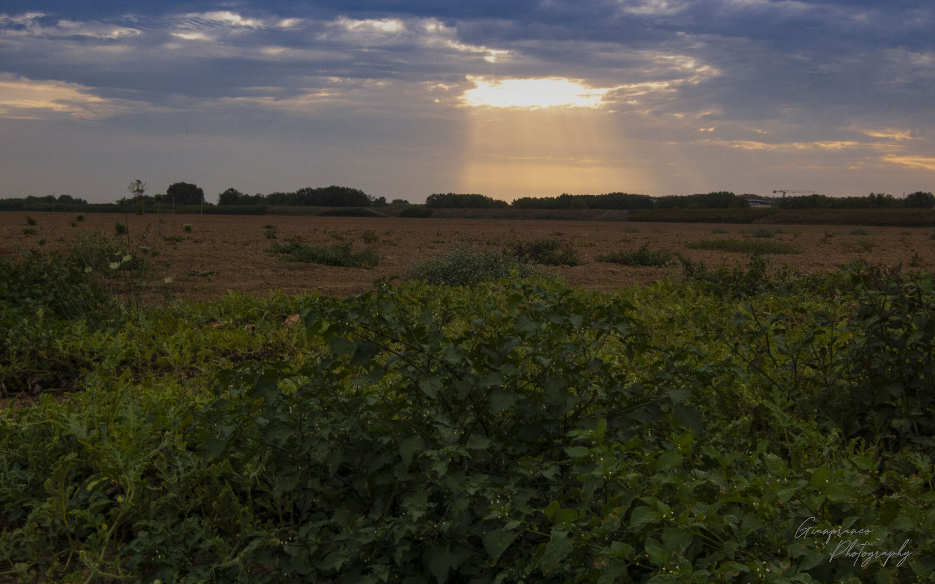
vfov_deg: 23.7
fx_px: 1389
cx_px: 469
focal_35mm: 55
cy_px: 277
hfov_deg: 37.2
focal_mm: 35
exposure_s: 1/50
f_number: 18
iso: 400
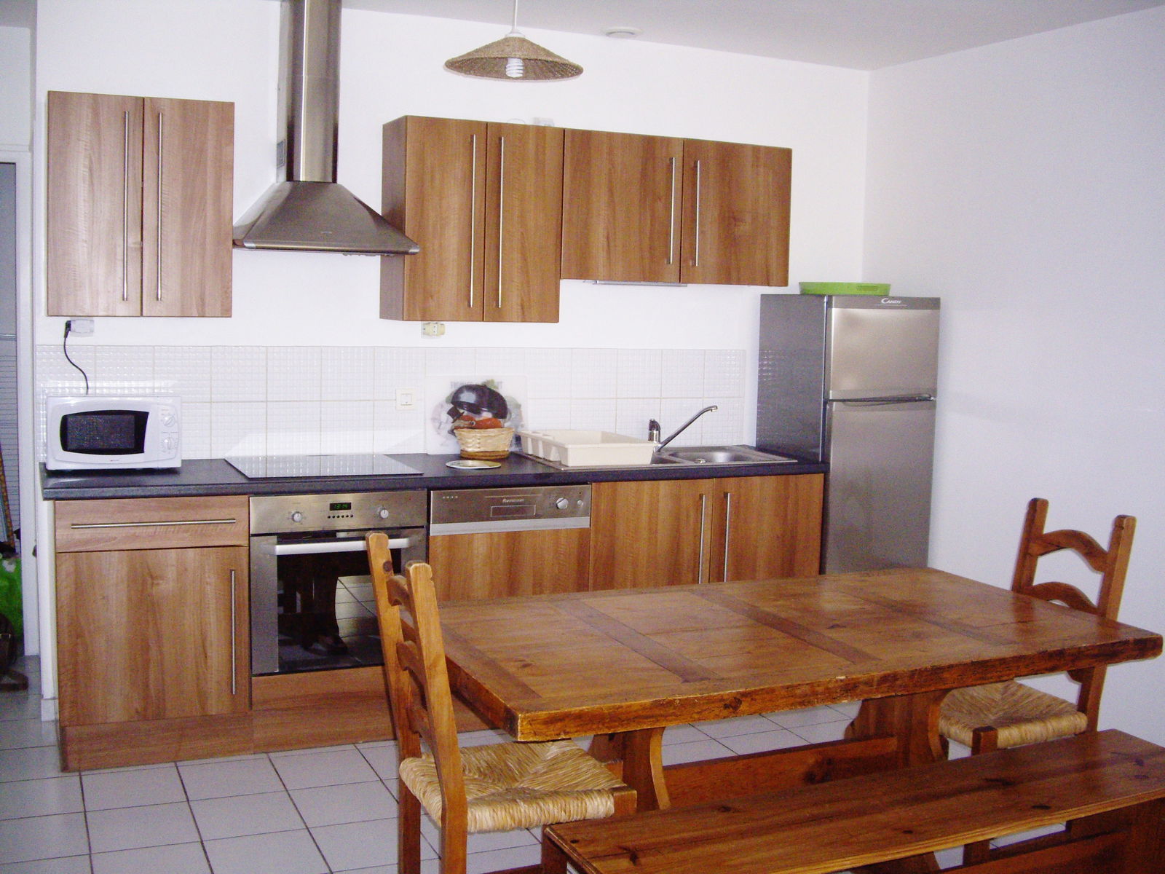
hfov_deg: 49.0
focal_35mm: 38
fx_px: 1279
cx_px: 582
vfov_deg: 37.7
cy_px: 437
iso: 400
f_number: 2.8
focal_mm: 7.9
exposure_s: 1/40
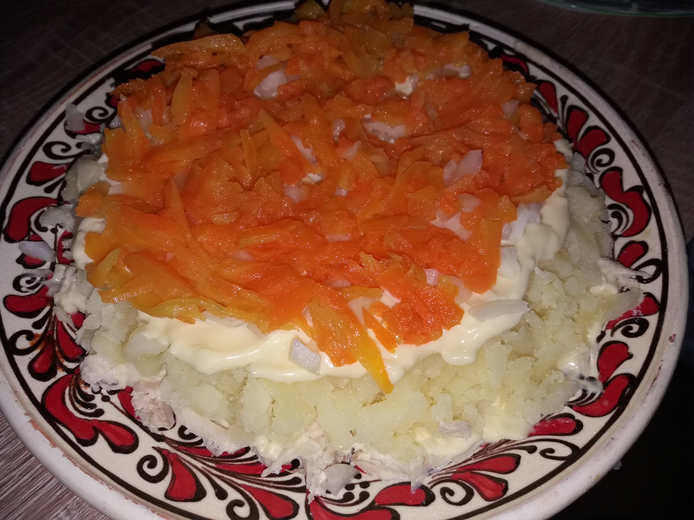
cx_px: 347
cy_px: 260
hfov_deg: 63.4
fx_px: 561
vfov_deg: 49.7
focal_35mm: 28
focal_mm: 3.7
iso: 64
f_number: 1.9
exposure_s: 1/373
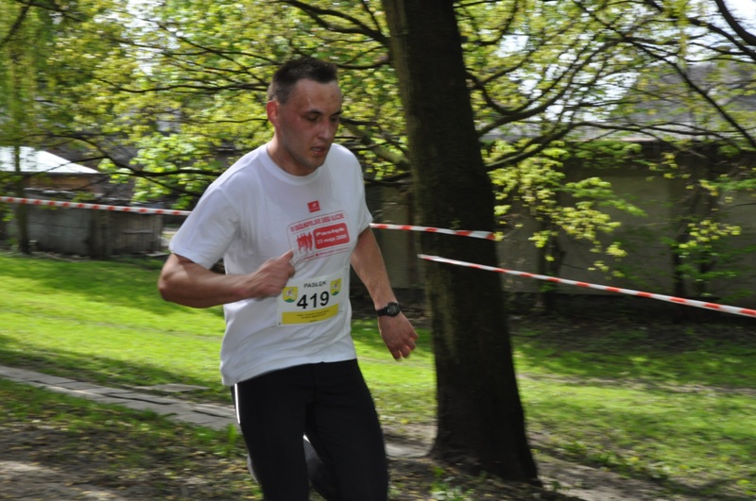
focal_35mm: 75
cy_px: 250
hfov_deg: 27.0
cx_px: 378
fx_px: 1573
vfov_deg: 18.1
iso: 1000
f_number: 20
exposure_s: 1/125
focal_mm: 50
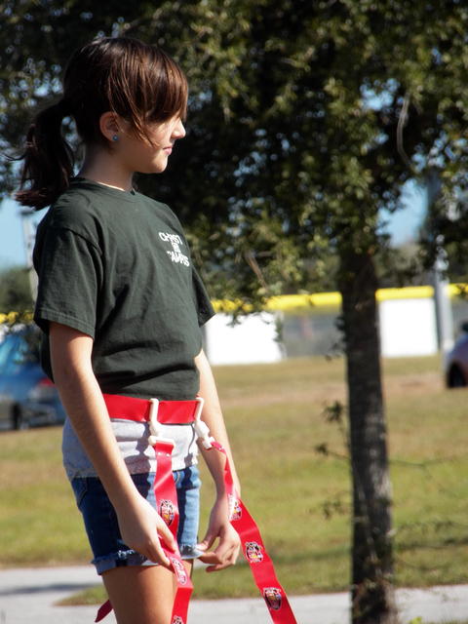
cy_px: 312
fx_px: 8382
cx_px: 234
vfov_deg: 4.3
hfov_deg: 3.2
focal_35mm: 465
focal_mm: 83.4
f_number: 4.5
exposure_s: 1/800
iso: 125
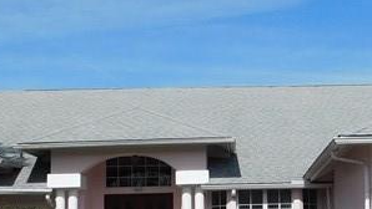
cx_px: 302
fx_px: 849
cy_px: 137
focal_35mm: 86
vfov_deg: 14.1
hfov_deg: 24.3
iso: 125
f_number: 6
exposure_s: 1/800
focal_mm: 4
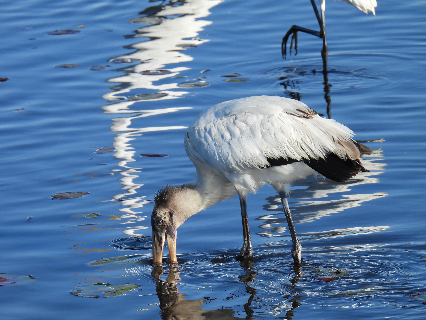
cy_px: 160
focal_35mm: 650
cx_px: 213
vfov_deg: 2.3
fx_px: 7999
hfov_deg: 3.1
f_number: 5.6
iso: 100
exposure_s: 1/400
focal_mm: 116
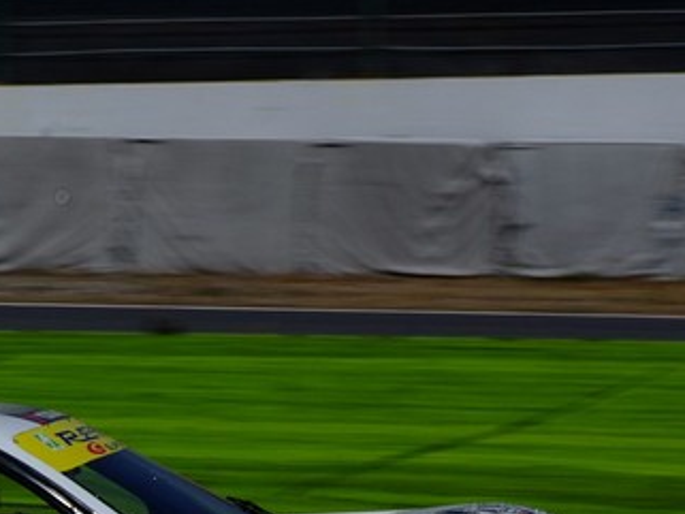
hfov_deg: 6.8
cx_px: 38
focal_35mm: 291
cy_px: 488
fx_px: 5761
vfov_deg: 5.1
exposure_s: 1/250
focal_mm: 90
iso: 100
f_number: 16
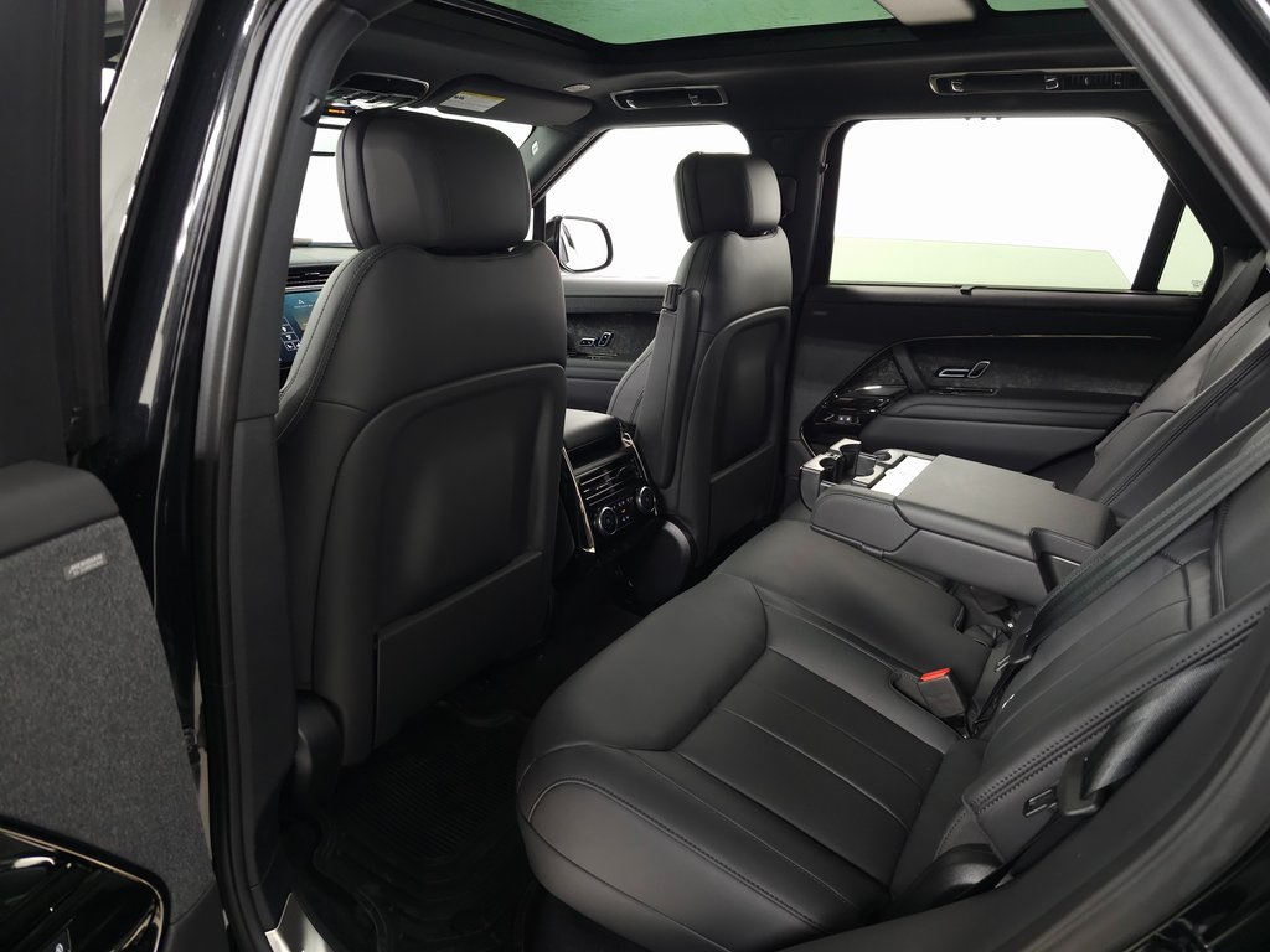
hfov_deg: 73.9
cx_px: 635
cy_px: 476
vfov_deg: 58.9
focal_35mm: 23
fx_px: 844
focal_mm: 6.3
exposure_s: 1/60
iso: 320
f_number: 1.7
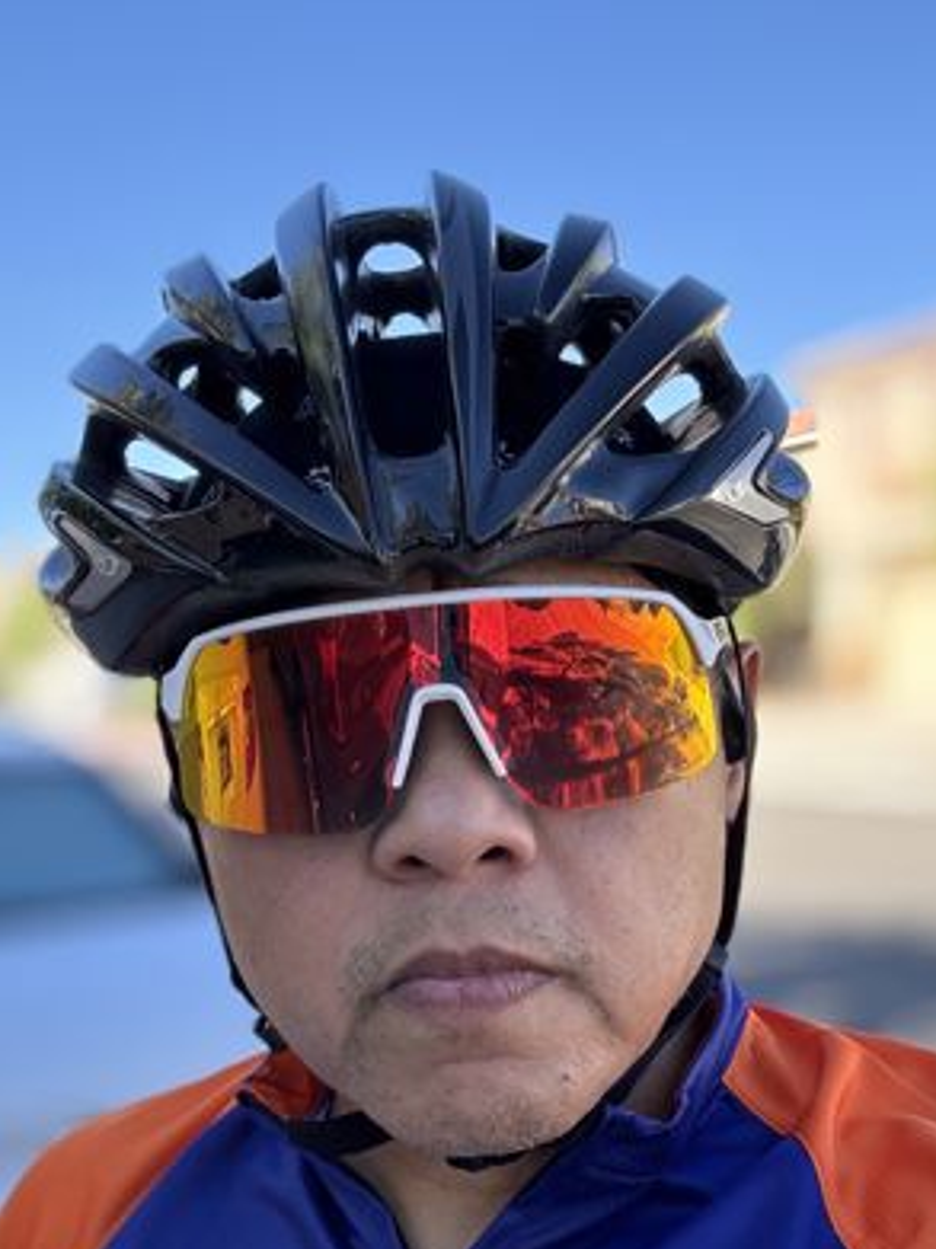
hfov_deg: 32.0
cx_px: 597
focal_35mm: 45
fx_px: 1623
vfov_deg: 41.3
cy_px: 877
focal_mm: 2.69
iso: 32
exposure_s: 1/172
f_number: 1.9
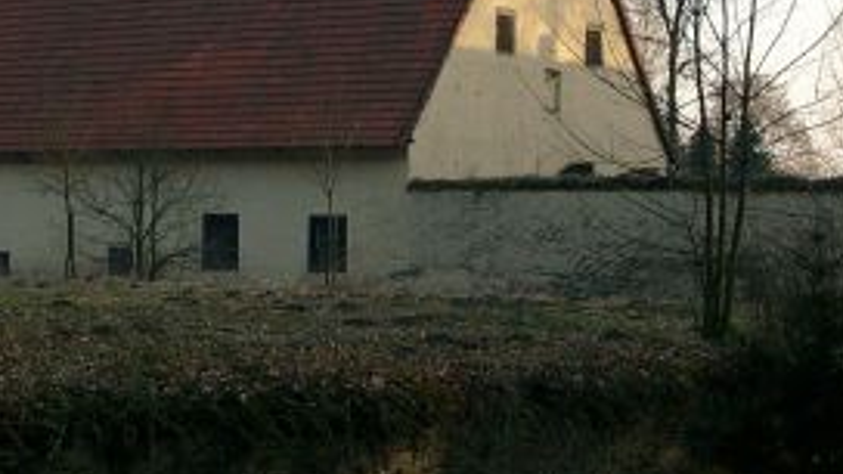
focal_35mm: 109
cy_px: -12
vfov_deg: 11.0
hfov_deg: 19.6
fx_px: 2436
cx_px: 366
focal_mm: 7.13
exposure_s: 1/197
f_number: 4
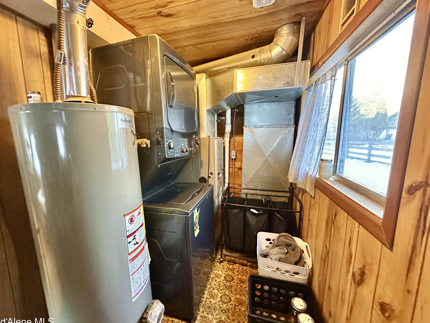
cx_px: 201
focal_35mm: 15
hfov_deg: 98.0
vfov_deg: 81.7
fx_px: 186
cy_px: 165
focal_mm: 2.22
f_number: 2.2
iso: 1000
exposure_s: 1/60
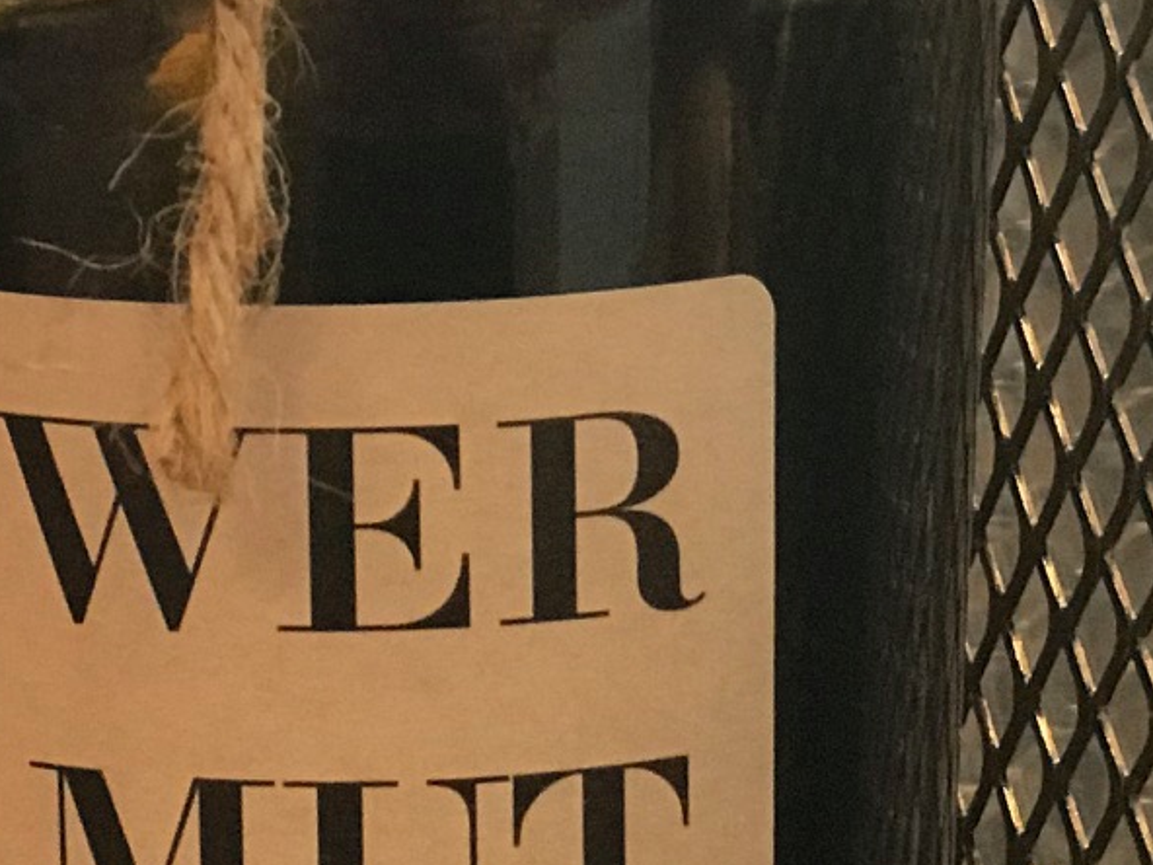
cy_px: 680
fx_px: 6462
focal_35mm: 194
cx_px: -432
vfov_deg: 7.6
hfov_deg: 10.0
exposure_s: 1/50
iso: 250
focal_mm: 6.6
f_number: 2.8
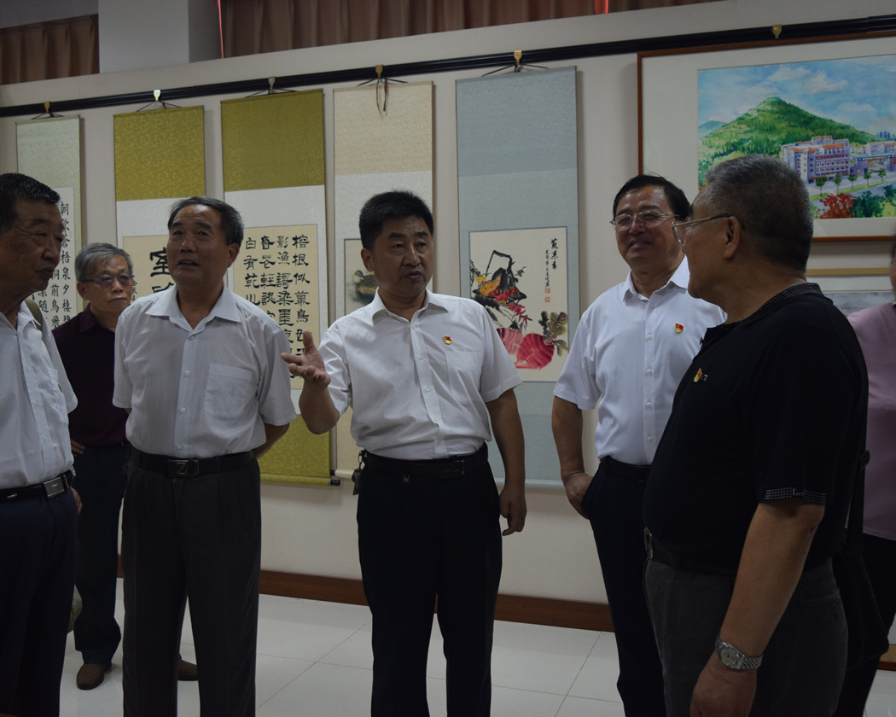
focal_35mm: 37
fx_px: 970
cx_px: 425
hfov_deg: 49.6
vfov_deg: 40.6
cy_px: 353
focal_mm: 21
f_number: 4
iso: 720
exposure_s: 1/60
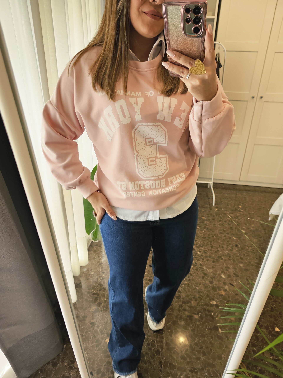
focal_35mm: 23
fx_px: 251
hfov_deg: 58.9
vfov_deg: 73.9
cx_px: 142
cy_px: 189
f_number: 1.7
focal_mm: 6.3
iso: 200
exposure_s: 1/180
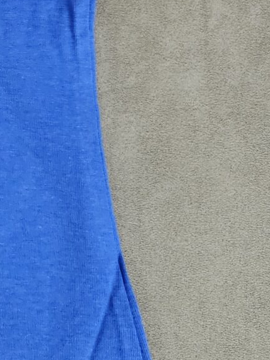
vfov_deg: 18.3
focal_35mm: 103
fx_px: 1071
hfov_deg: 12.4
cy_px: -40
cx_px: -294
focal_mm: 6.3
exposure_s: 1/100
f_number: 1.7
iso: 320
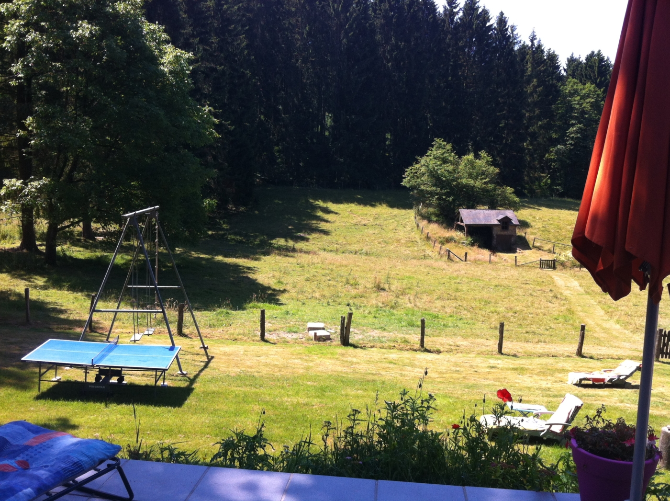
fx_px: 677
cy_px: 250
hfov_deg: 52.7
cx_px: 335
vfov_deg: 40.6
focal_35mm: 35
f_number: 2.8
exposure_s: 1/419
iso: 80
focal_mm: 3.85
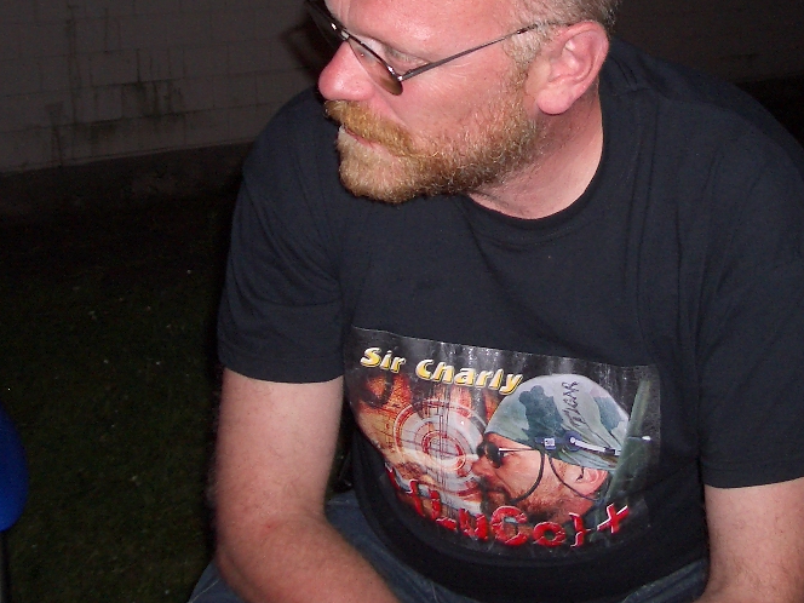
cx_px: 529
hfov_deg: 35.2
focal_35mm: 54
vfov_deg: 26.7
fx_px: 1254
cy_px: 160
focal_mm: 5.8
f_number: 2.6
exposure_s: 1/40
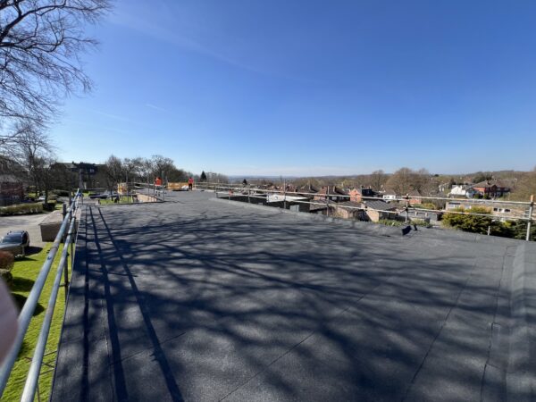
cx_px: 268
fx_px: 201
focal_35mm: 13
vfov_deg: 89.9
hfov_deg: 106.2
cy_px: 201
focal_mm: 1.57
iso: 32
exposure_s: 1/1449
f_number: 1.8
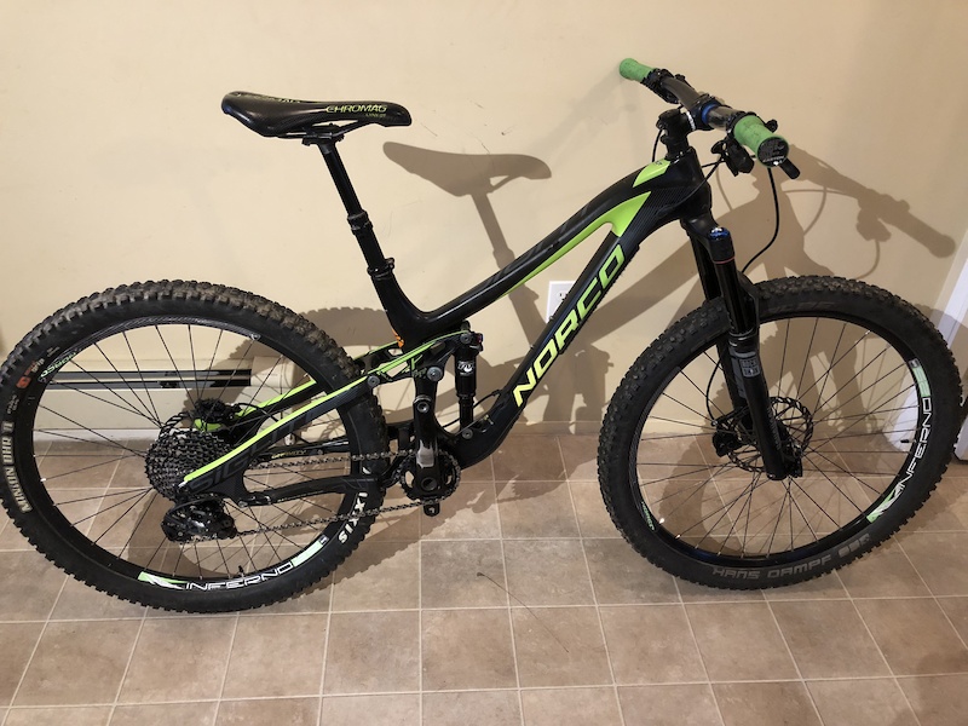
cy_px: 363
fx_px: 783
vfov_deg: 49.7
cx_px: 484
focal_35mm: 28
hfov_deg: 63.4
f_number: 1.8
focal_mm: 3.99
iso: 100
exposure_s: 1/10
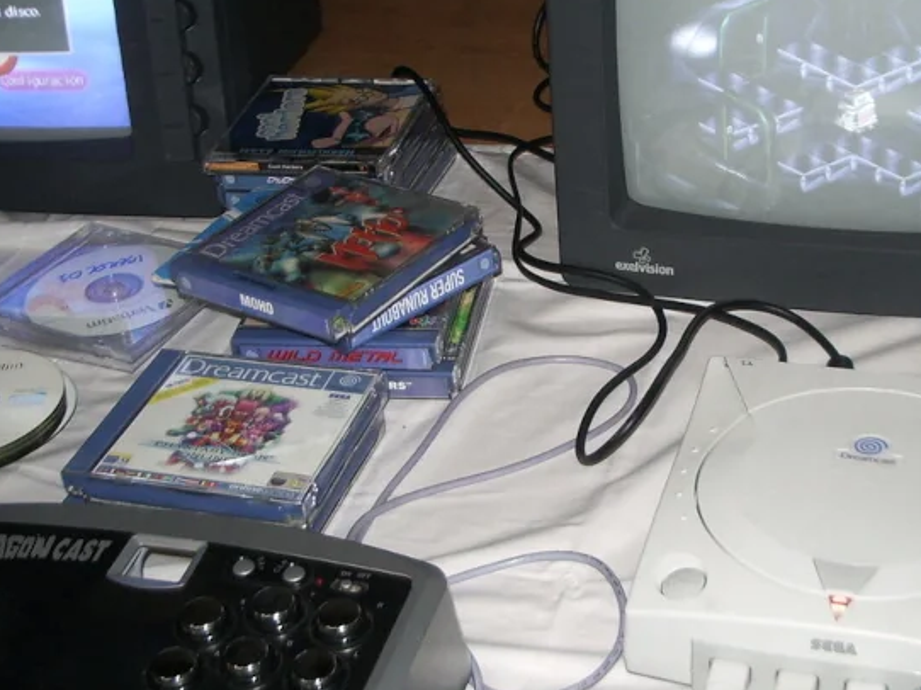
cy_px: 357
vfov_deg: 23.6
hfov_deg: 31.1
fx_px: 1649
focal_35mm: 62
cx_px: 566
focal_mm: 5.8
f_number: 2.6
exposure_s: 1/40
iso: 100
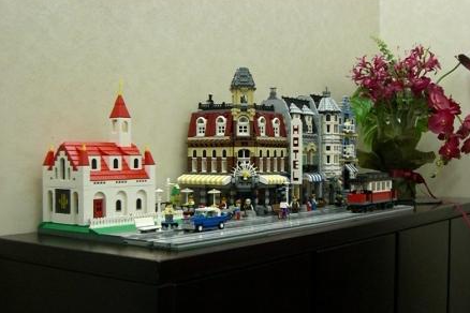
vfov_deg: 27.0
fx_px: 653
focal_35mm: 50
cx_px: 239
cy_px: 168
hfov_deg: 39.6
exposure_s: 1/80
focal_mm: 7.6
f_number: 3
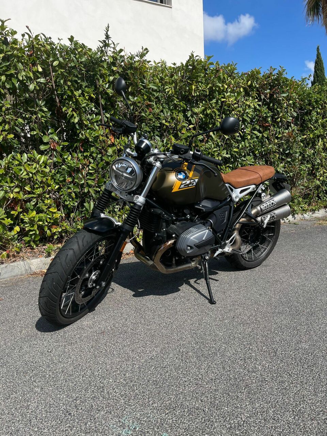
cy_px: 218
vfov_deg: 67.3
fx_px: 327
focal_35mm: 26
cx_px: 164
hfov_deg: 53.1
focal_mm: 5.1
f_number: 1.6
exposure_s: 1/4348
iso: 32
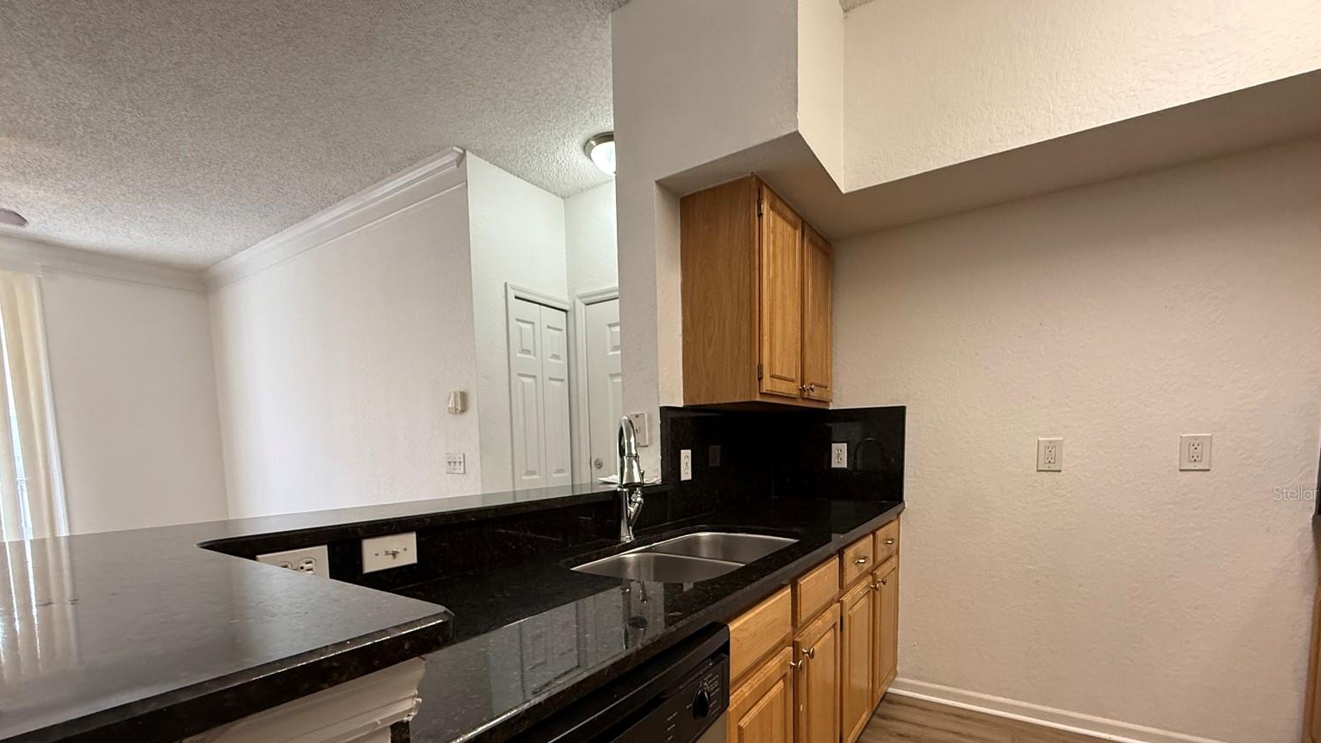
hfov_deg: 99.4
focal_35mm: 16
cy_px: 493
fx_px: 560
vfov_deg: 65.4
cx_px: 662
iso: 320
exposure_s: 1/120
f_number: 2.2
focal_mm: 2.22
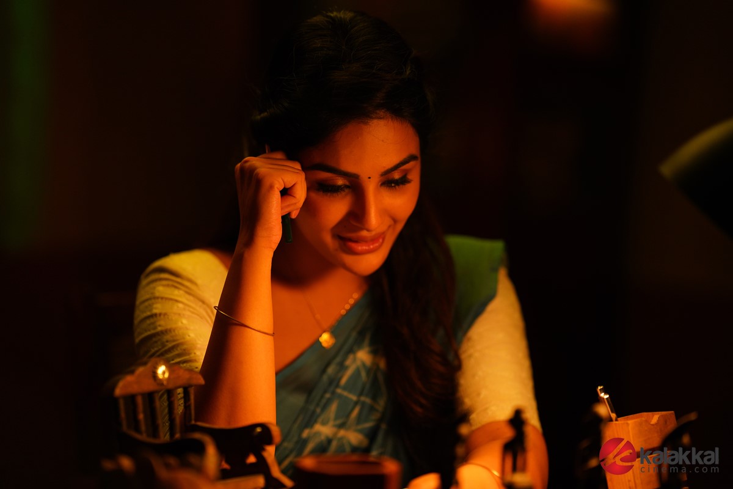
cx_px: 366
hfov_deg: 23.9
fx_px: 1731
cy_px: 244
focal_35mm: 85
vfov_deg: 16.1
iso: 1000
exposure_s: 1/250
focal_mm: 85
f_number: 1.4
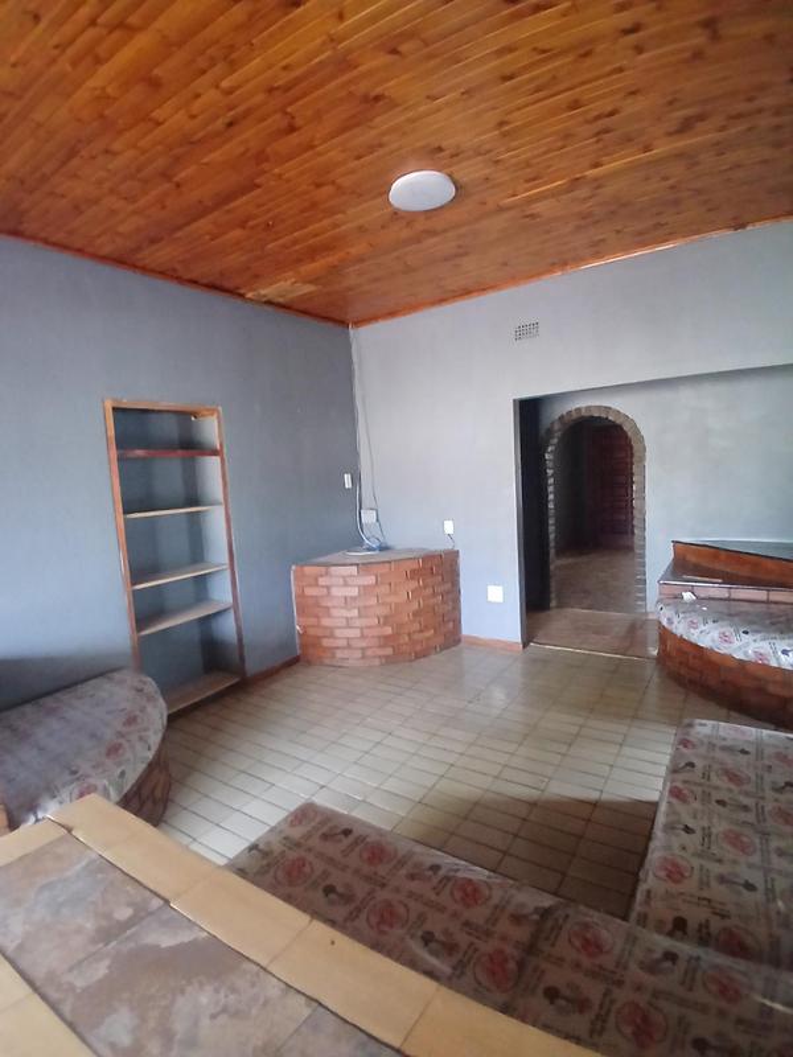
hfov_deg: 74.7
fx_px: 519
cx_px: 396
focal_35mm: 17
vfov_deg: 91.0
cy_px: 528
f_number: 2.2
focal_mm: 1.4
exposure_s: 1/20
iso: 640
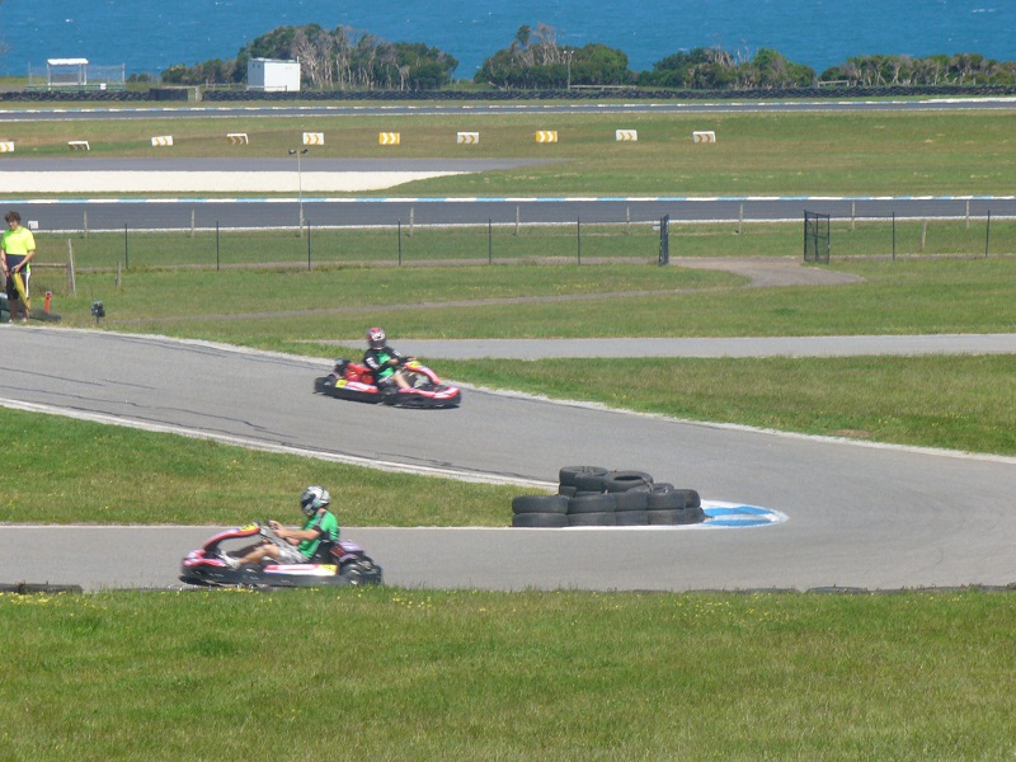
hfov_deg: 10.0
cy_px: 381
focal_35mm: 197
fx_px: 5782
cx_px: 508
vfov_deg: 7.5
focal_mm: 32.5
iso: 80
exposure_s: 1/160
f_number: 8.8
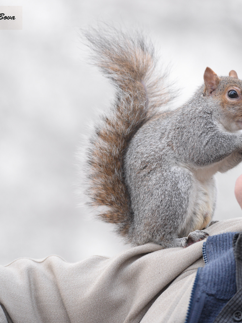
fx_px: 2964
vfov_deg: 6.2
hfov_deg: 4.7
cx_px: 168
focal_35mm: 318
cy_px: 161
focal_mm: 220
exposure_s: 1/250
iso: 2000
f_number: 6.3
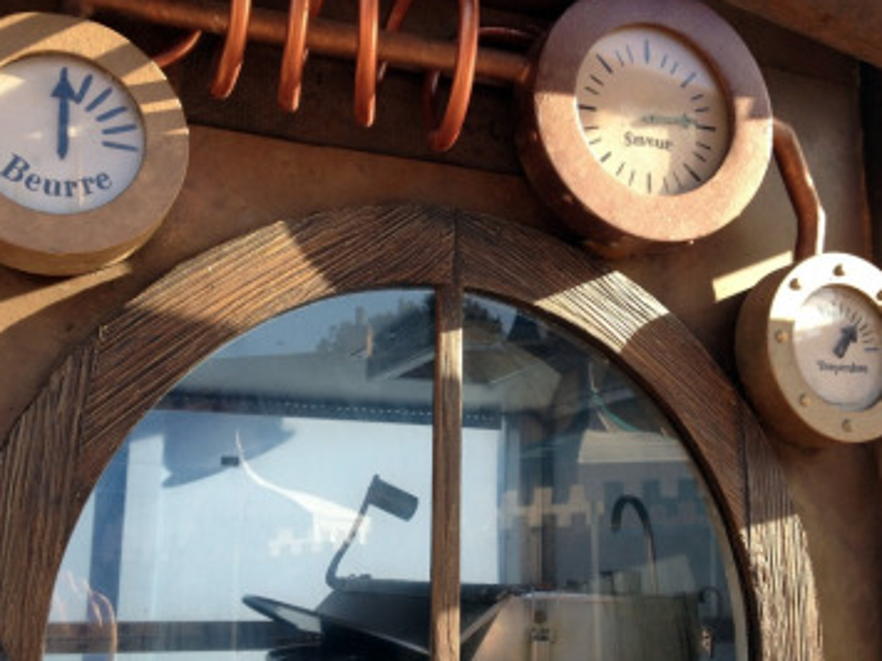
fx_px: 1172
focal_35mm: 46
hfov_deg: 41.2
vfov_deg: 31.5
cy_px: 323
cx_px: 431
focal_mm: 4.28
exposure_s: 1/326
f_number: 2.4
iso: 64
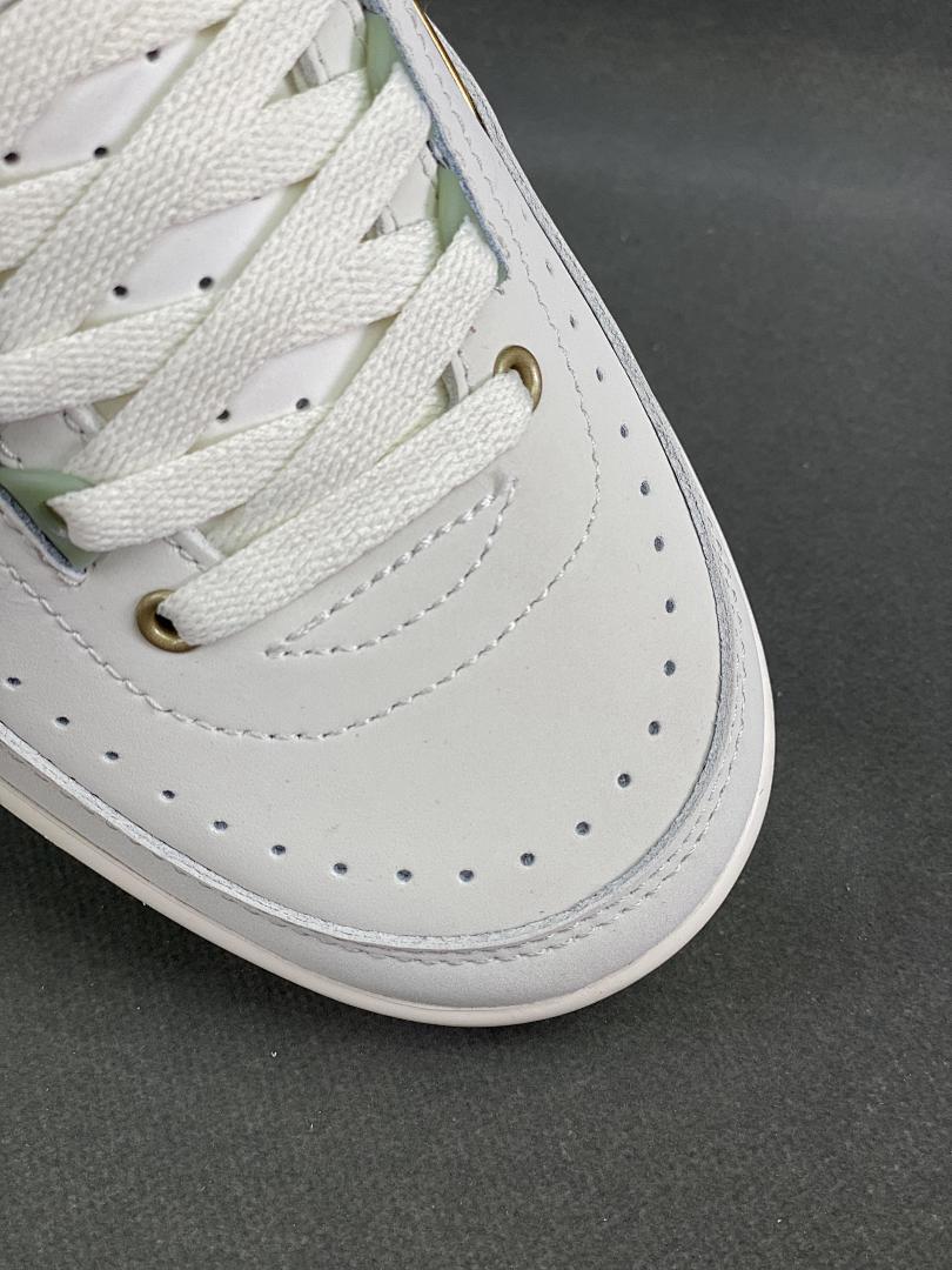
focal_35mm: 52
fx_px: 1907
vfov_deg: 36.8
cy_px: 635
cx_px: 476
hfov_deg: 28.0
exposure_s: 1/122
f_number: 2
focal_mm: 6
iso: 32
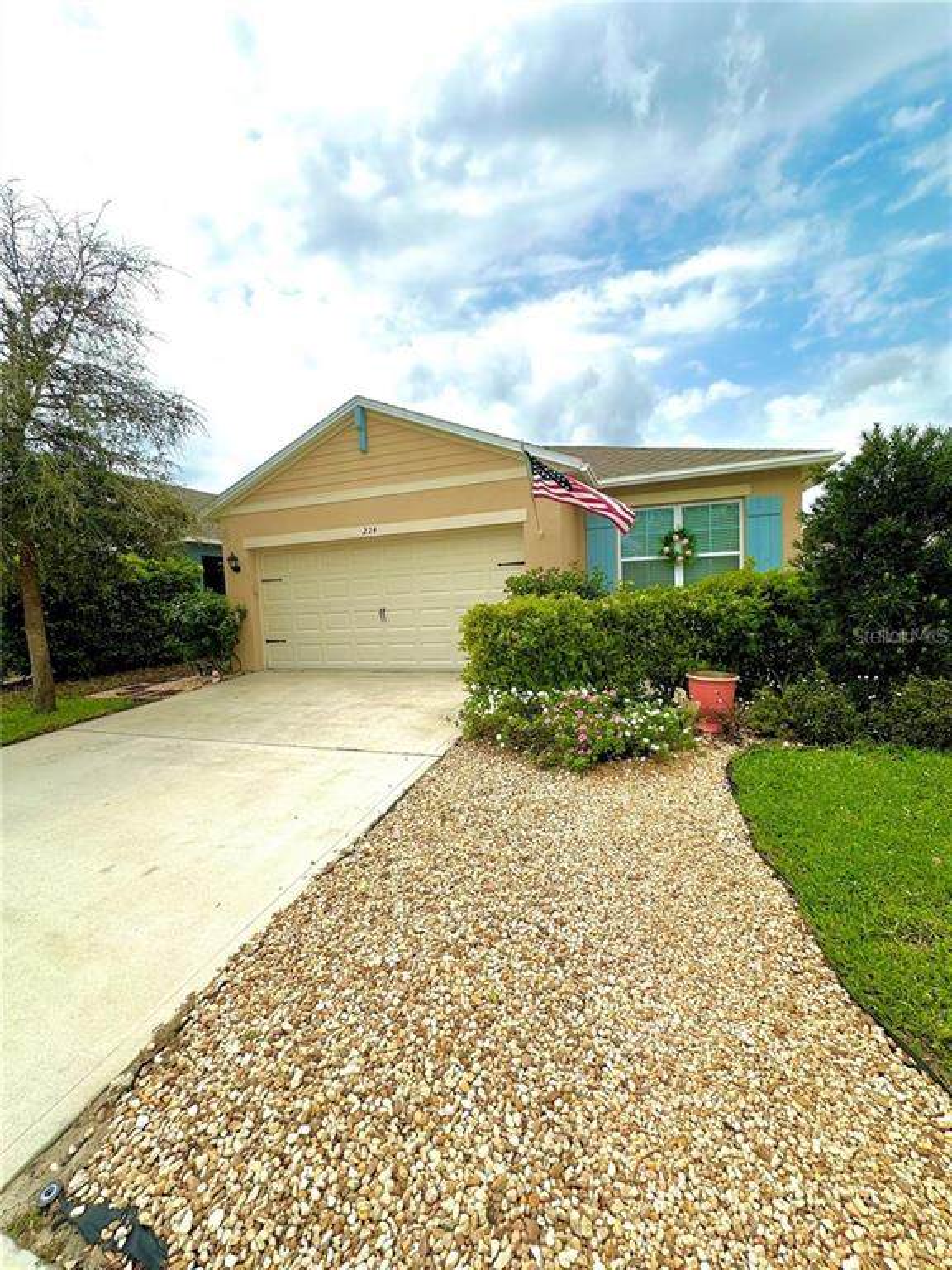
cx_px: 476
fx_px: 513
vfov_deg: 102.1
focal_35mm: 14
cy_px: 635
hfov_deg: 85.7
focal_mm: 2.22
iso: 50
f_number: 2.2
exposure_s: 1/3040
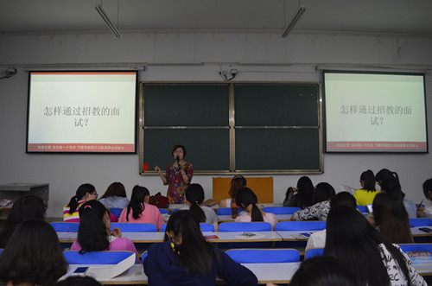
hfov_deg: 67.5
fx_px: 323
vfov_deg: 47.7
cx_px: 216
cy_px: 143
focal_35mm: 27
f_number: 3.5
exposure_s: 1/15
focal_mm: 18
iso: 450
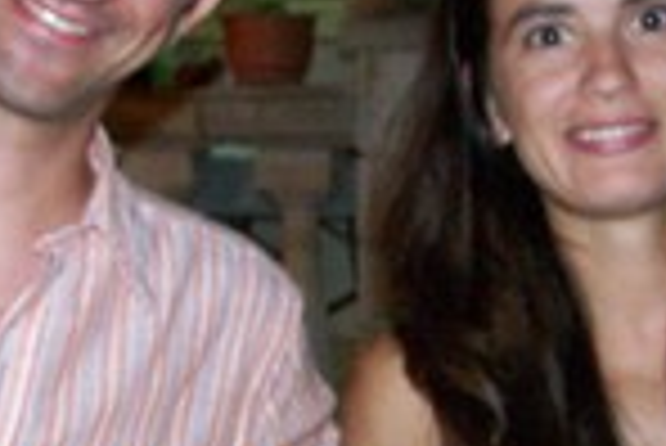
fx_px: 2222
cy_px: 266
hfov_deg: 17.0
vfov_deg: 11.4
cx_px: 306
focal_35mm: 120
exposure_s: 1/40
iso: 400
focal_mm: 6.3
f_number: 2.8
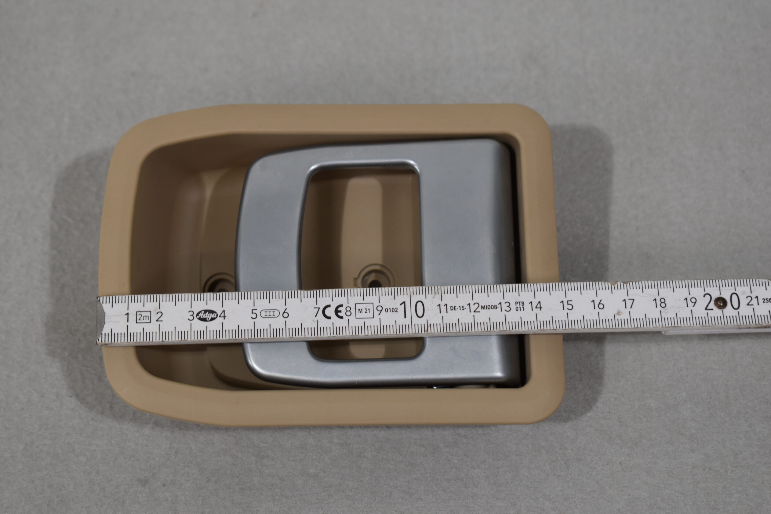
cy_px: 259
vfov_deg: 18.7
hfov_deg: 27.7
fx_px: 1563
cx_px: 381
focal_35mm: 73
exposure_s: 1/125
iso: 400
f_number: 5.6
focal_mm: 48
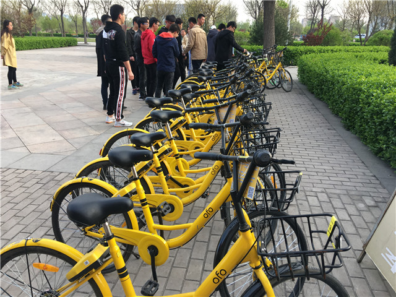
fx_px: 332
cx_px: 198
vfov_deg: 48.2
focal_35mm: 29
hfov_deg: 61.7
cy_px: 148
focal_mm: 4.15
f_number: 2.2
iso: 32
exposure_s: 1/100
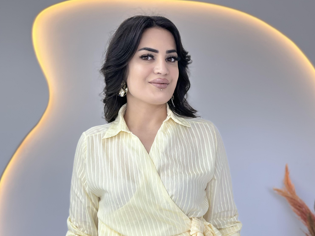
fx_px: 592
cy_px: 173
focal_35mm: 65
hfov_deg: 29.8
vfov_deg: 22.4
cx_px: 157
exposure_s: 1/100
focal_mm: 6.86
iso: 80
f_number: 1.78
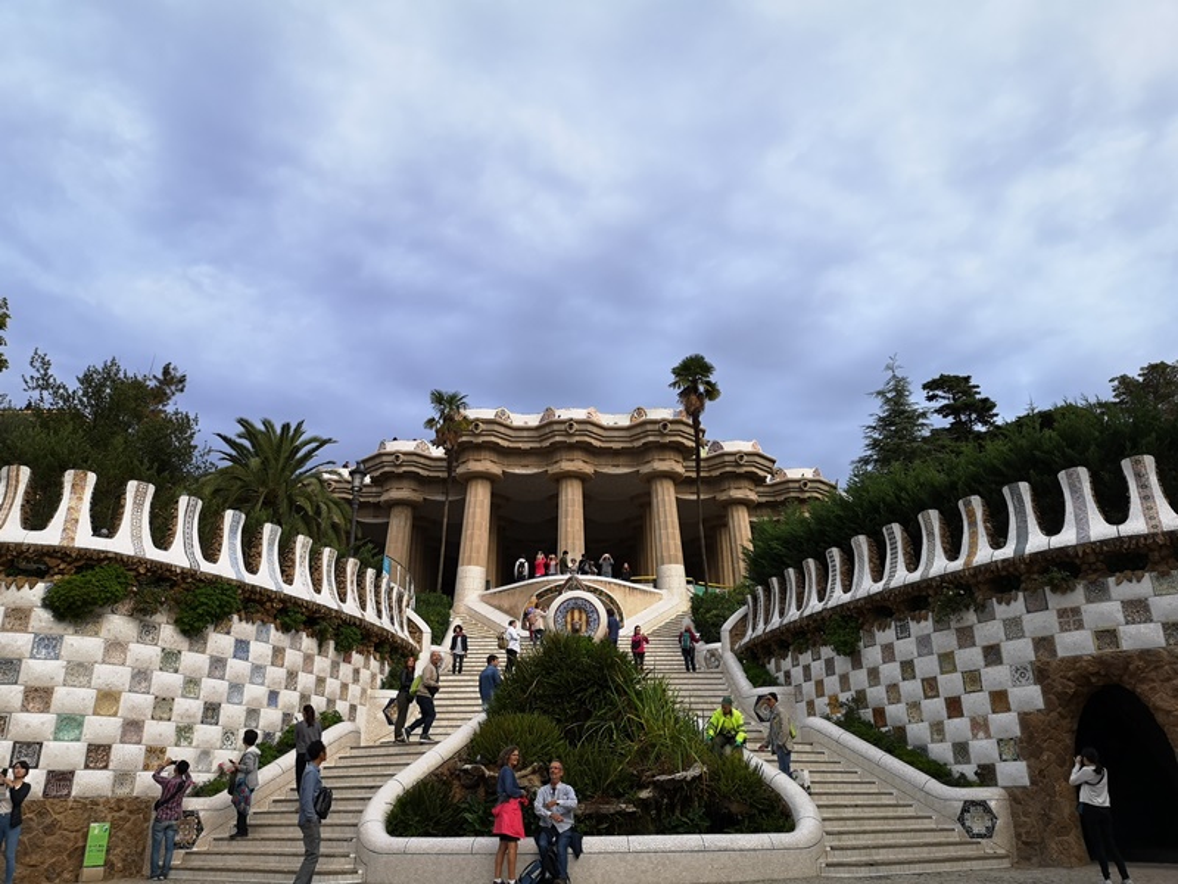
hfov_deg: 65.3
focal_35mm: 27
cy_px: 442
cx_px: 589
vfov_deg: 51.4
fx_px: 919
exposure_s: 1/239
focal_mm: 3.95
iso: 50
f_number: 1.8
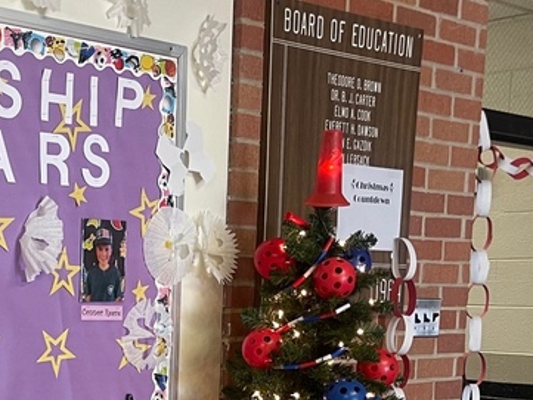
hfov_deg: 25.8
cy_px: 447
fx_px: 1109
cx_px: 13
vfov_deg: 19.5
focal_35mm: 72
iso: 100
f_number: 1.6
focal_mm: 5.1
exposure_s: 1/60
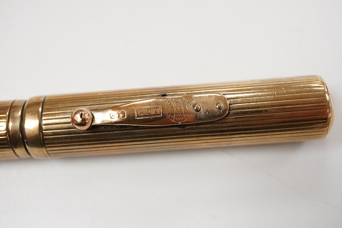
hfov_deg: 42.7
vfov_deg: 29.2
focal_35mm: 46
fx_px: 437
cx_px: 168
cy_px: 114
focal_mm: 30
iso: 2500
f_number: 10
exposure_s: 1/200
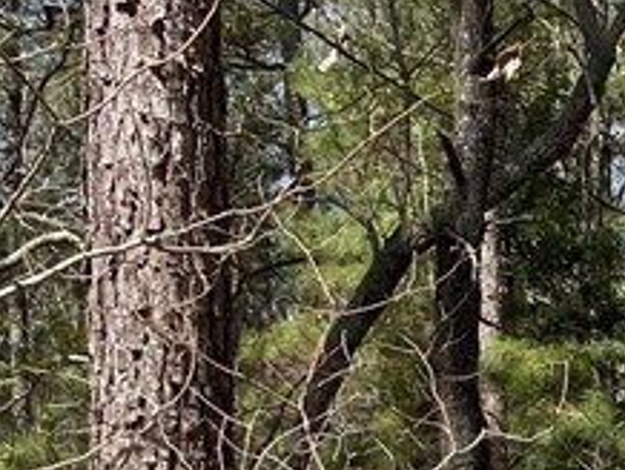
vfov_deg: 11.5
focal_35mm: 122
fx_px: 2205
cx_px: 1273
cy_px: 771
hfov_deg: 13.6
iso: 32
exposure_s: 1/1412
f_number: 1.8
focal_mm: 4.25
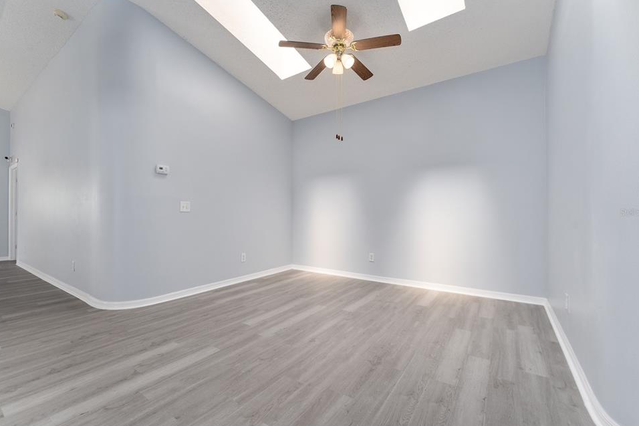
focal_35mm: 15
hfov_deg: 100.4
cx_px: 316
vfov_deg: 77.3
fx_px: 266
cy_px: 212
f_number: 7.1
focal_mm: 14
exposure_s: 1/40
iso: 400
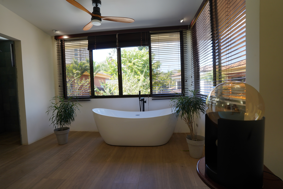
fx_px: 141
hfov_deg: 90.0
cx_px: 142
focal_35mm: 18
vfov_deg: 67.4
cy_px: 94
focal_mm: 18
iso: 400
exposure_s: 1/100
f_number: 7.1
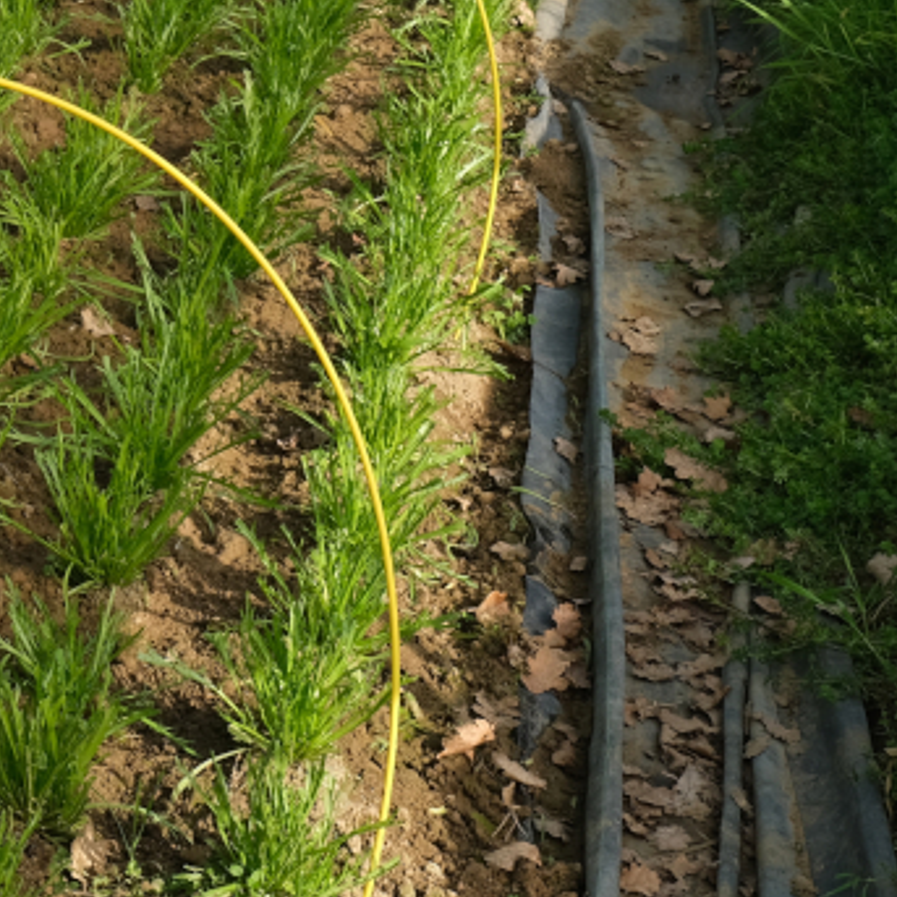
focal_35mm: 107
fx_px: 3137
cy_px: 94
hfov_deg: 15.1
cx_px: -429
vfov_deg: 16.1
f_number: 6.4
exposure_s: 1/240
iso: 160
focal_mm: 24.3
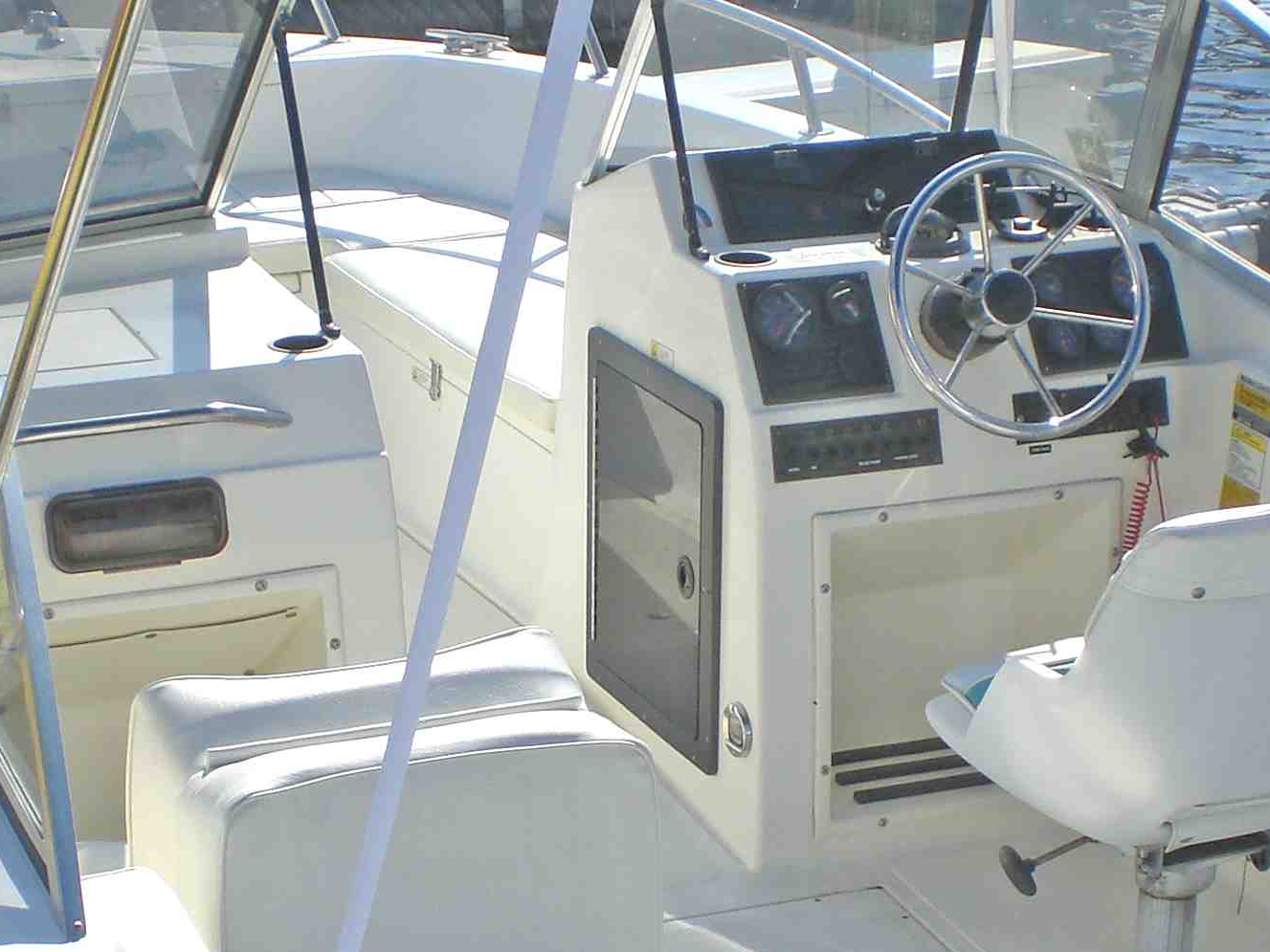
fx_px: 3228
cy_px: 811
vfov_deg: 16.6
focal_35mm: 88
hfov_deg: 22.2
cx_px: 838
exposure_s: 1/640
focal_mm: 6.3
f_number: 4.4
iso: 50
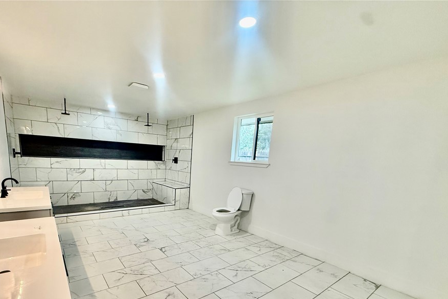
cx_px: 188
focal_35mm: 17
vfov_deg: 68.8
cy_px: 196
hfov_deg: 92.5
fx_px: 212
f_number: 2.2
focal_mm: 2.22
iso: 200
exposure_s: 1/120
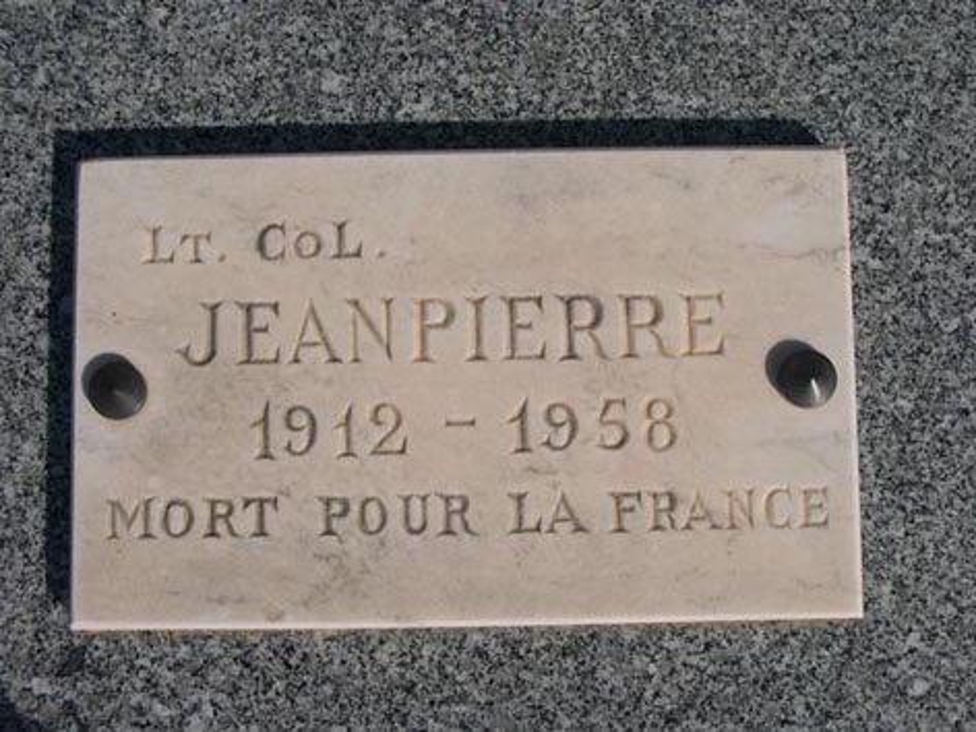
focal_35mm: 52
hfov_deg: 36.8
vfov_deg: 28.0
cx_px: 488
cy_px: 366
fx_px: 1466
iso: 100
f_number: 8.8
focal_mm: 11.1
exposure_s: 1/400
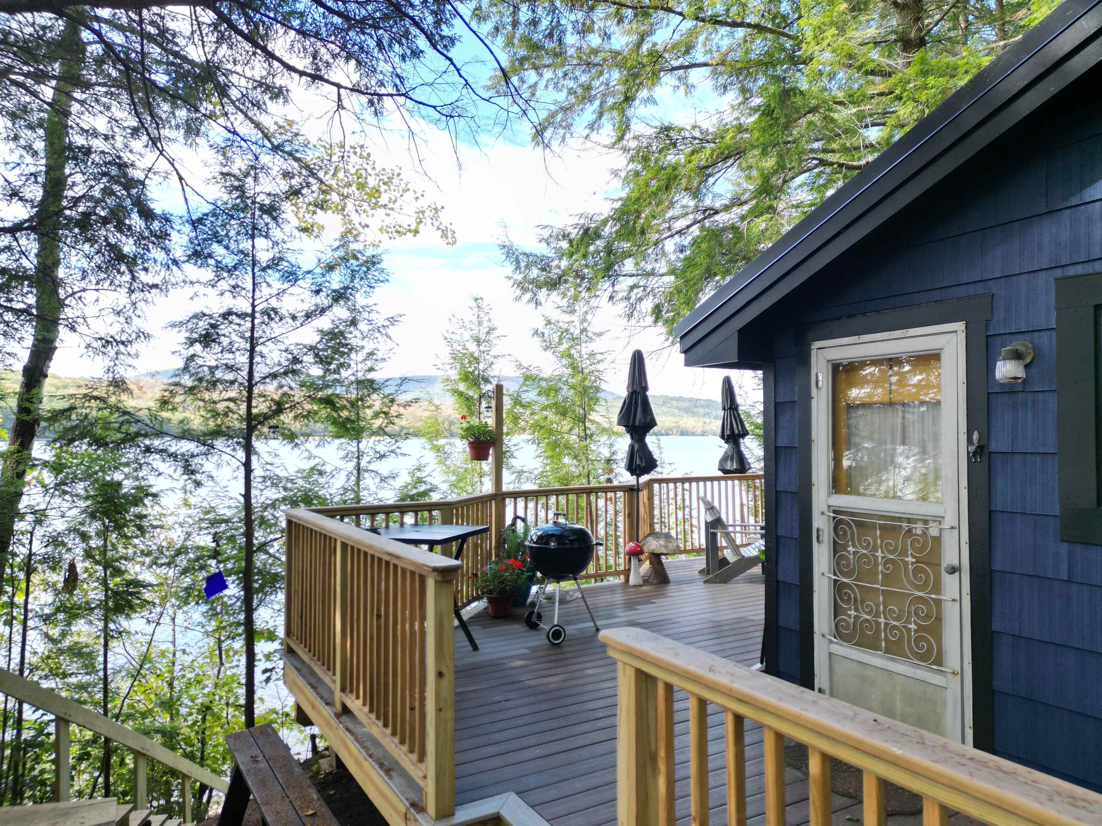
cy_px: 413
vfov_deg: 56.8
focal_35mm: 24
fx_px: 764
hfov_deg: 71.6
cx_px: 551
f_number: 1.7
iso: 110
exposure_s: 1/640
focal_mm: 6.72
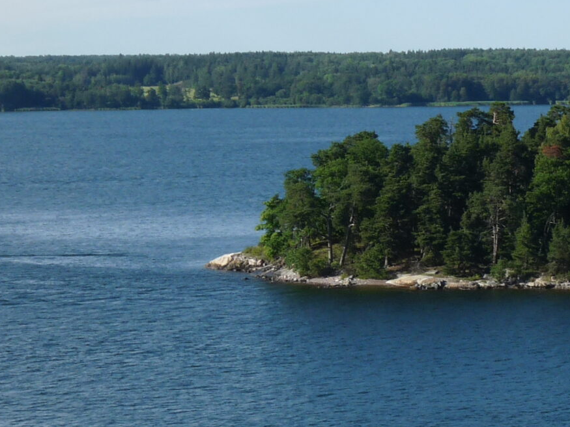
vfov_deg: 7.6
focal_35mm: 196
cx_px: 620
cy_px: 174
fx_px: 3227
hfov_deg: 10.0
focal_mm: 11.9
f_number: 5.6
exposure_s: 1/320
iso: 100
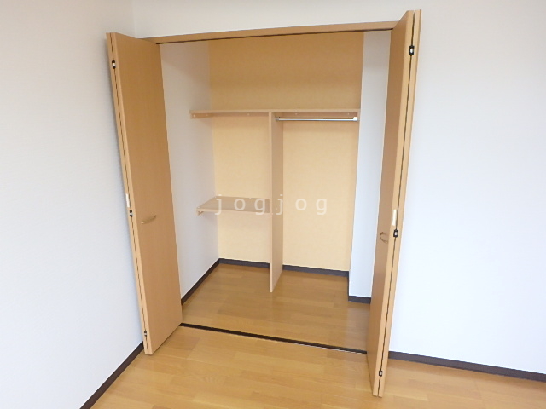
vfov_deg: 63.4
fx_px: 331
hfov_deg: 79.0
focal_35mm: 21
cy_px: 204
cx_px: 273
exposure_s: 1/30
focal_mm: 3.7
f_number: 3.5
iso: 320
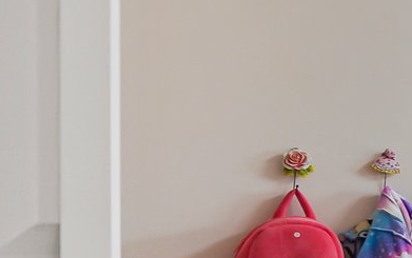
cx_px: 872
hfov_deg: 17.9
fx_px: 719
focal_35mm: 64
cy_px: 182
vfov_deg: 20.2
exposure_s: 1/8
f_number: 8
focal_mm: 12
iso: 320
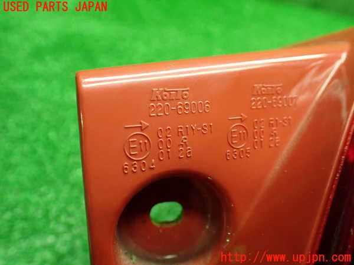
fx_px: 307
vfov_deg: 46.8
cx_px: 177
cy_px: 132
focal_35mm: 30
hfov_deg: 60.0
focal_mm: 5.4
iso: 800
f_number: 2.3
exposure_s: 1/80
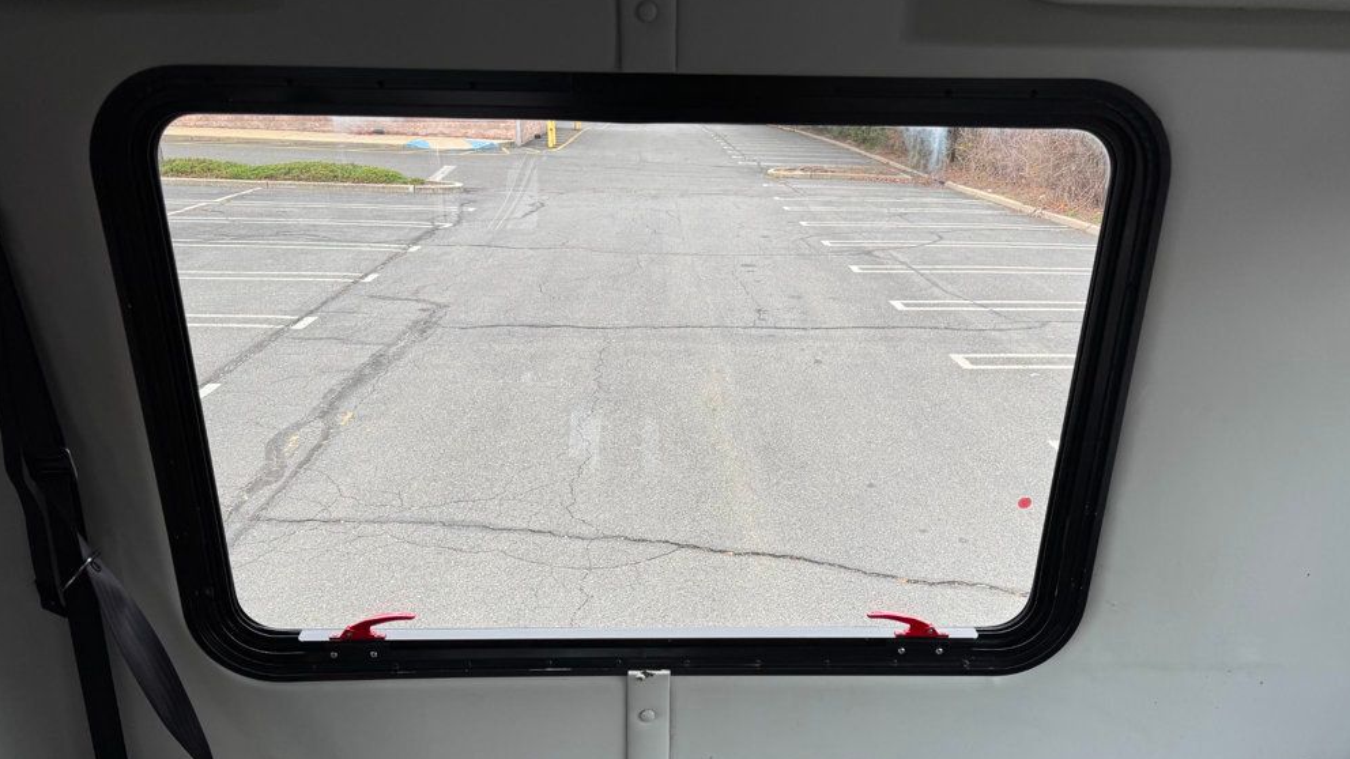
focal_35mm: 27
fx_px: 967
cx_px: 668
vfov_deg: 42.3
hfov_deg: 69.9
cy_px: 513
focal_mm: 6.76
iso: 100
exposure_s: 1/121
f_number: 1.78
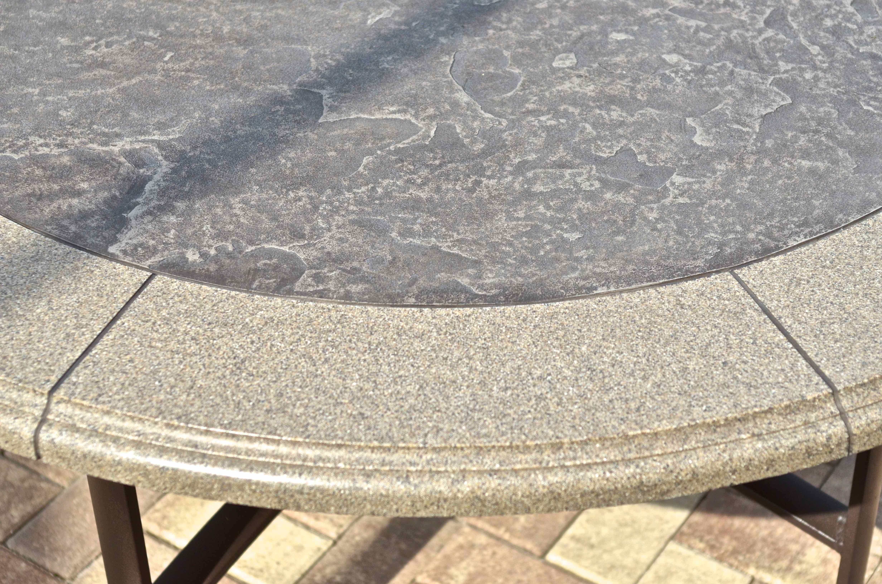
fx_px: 1834
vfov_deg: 18.1
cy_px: 292
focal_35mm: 75
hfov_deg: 27.0
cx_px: 441
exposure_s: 1/1600
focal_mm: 50
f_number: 5
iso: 400
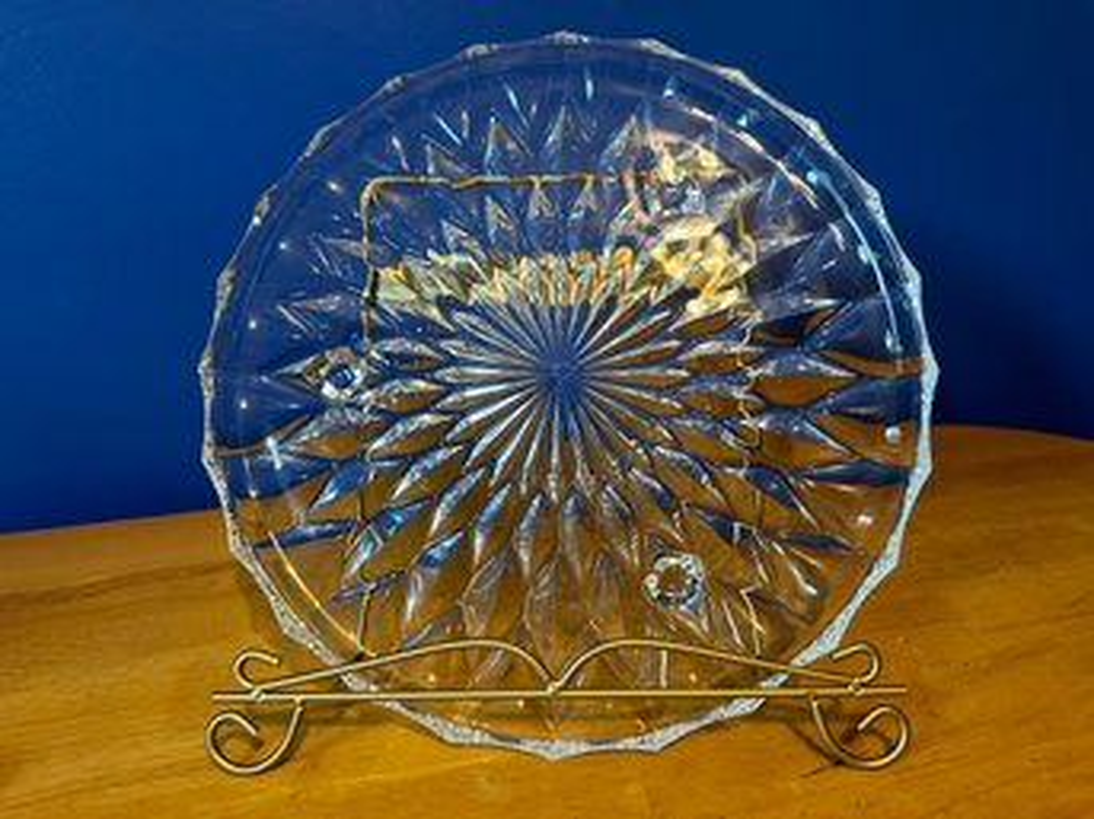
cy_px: 410
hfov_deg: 71.6
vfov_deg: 56.8
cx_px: 547
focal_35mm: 24
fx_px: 758
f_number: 1.78
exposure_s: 1/60
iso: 500
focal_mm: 6.86
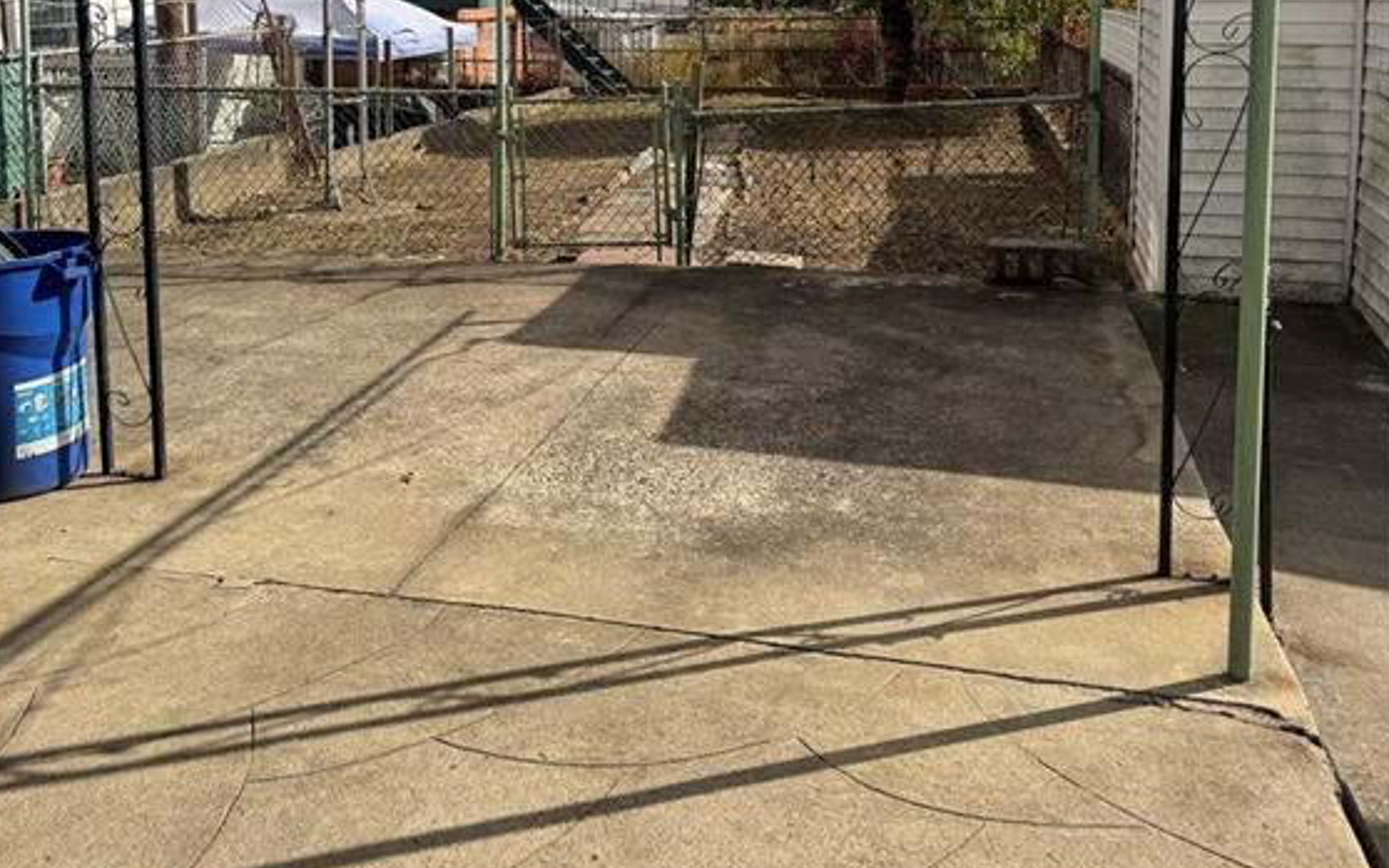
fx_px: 1325
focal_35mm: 35
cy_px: 107
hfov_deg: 55.3
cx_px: 685
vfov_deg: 34.5
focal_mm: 6.76
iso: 80
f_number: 1.78
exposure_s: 1/4608
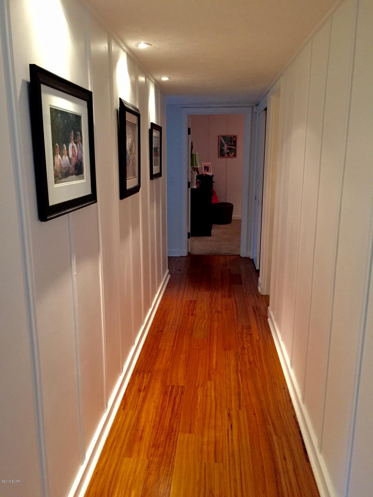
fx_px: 417
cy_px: 248
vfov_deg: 61.7
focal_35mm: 29
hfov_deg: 48.2
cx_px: 186
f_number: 2.2
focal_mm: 4.15
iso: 250
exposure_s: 1/24
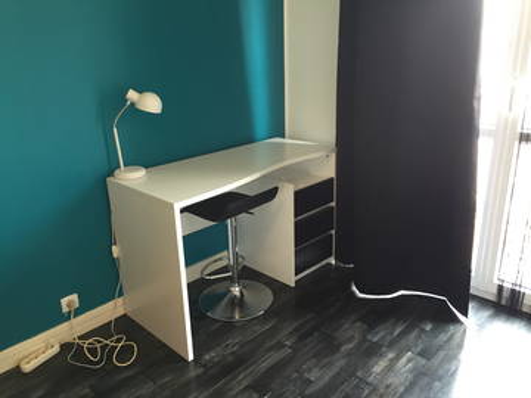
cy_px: 199
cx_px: 266
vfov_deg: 48.2
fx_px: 445
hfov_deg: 61.7
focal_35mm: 29
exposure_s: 1/33
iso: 125
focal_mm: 4.15
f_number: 2.2
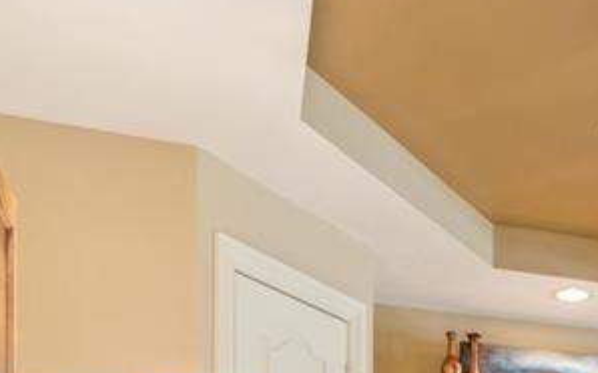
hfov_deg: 33.7
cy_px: 628
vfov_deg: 18.9
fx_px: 912
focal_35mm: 56
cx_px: 572
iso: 200
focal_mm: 16
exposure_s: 1/2
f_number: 8
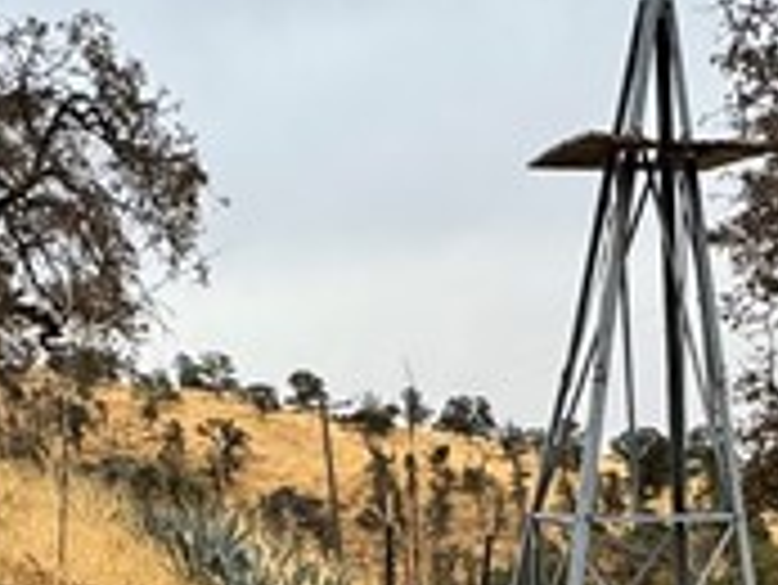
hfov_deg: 23.4
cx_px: 225
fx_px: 1867
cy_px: 909
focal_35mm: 83
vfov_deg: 16.1
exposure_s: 1/669
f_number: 2.2
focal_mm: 2.22
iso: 50
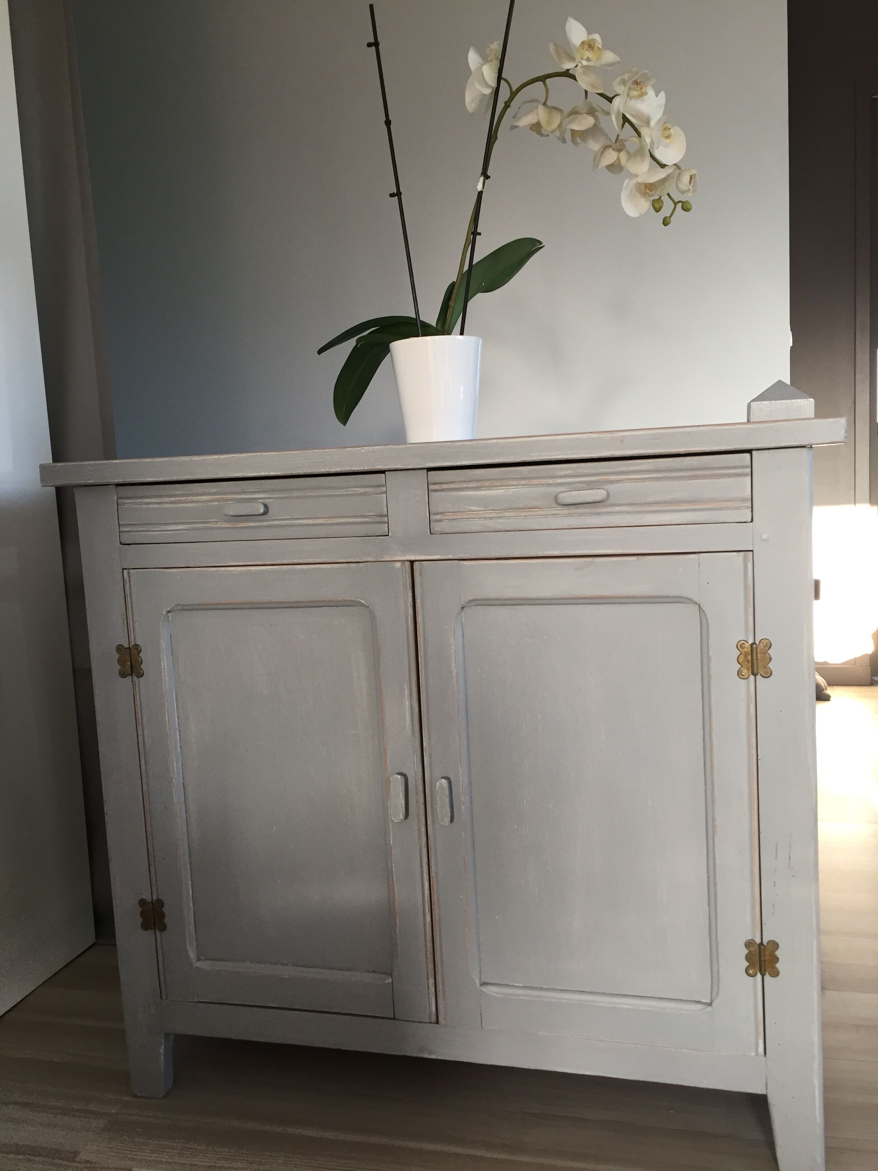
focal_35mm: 29
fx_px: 981
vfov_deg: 61.7
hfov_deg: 48.2
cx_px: 439
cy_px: 586
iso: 50
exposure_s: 1/33
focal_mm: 4.15
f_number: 2.2
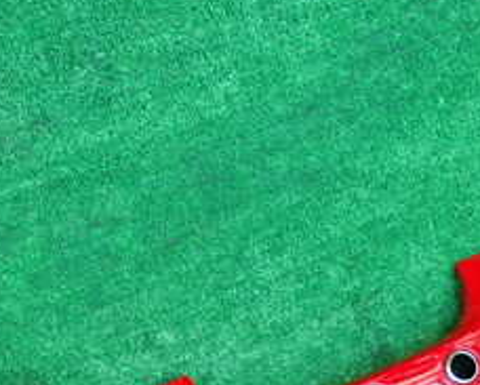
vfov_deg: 19.2
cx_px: 295
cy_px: 408
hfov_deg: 24.7
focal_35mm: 77
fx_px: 1095
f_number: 2.3
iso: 160
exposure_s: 1/60
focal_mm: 5.4
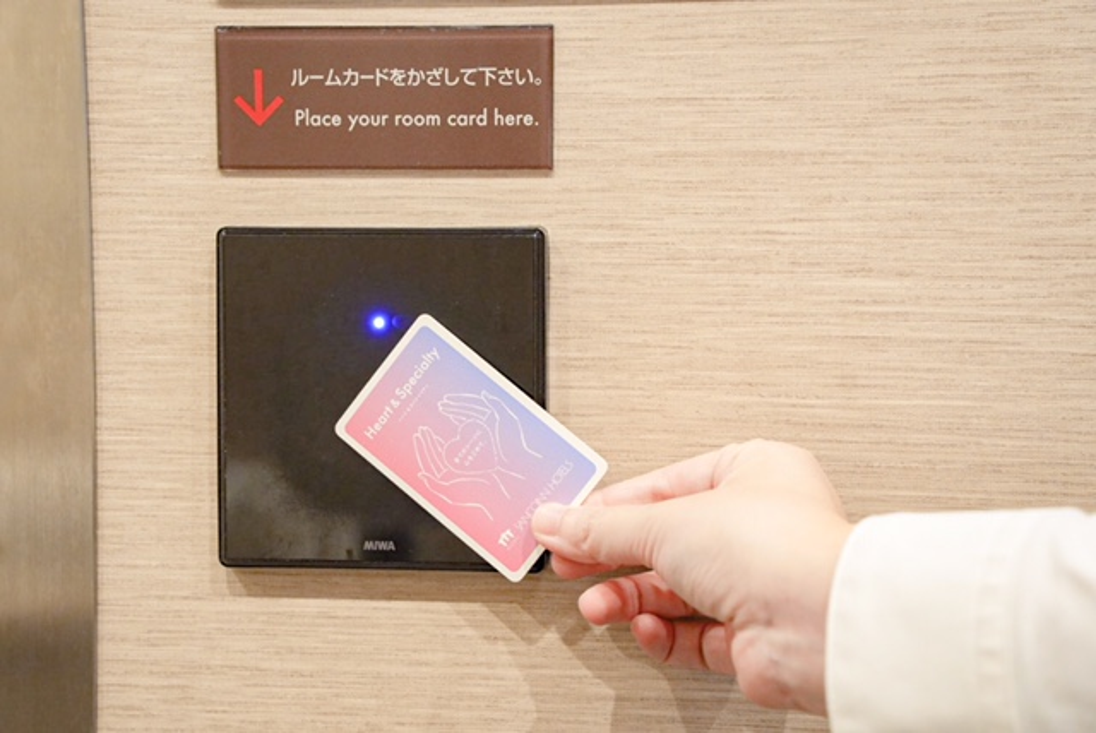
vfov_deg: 24.7
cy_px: 366
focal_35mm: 55
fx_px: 1676
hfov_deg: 36.2
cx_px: 548
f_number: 5
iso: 3200
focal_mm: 55
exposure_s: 1/100
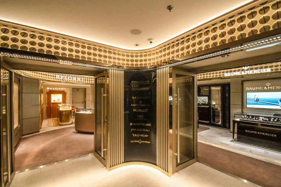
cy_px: 94
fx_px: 117
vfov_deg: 77.3
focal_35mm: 15
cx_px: 140
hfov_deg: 100.4
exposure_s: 1/640
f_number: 13
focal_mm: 10
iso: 16000
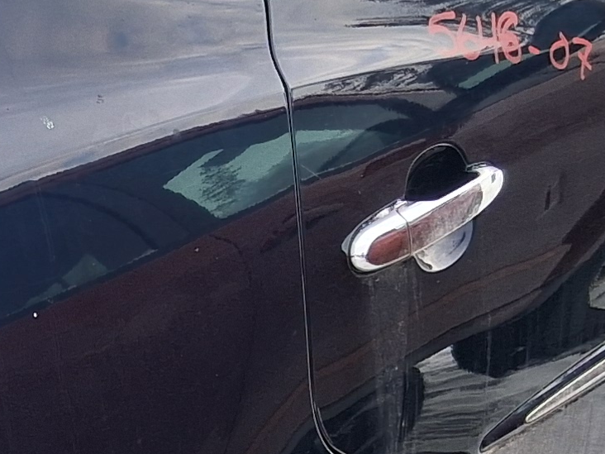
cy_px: 481
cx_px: -349
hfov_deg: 12.8
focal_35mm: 145
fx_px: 2534
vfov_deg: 10.1
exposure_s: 1/208
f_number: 1.8
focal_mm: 3.98
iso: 25
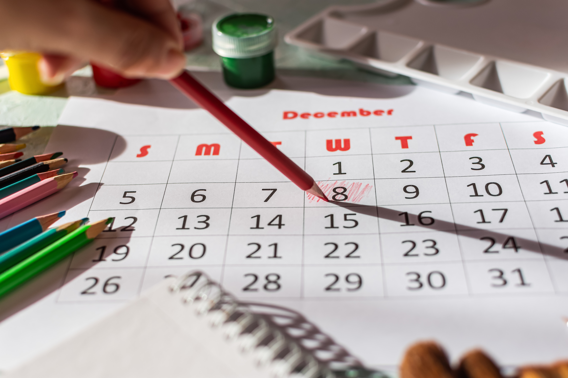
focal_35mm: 52
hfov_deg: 37.9
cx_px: 284
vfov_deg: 25.8
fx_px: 828
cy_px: 189
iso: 160
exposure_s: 1/640
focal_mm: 35
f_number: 2.8
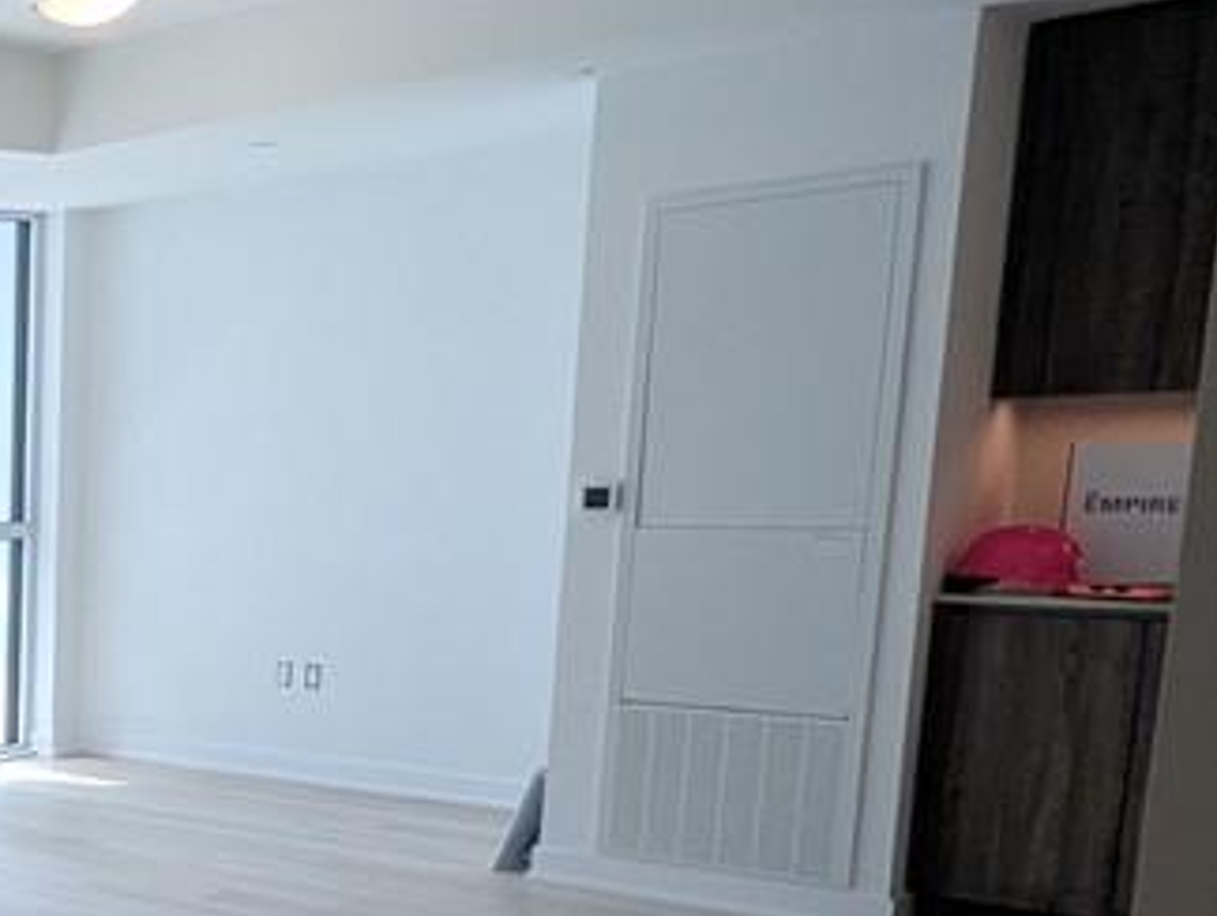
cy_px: 683
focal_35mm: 41
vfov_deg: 34.5
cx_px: -689
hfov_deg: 27.3
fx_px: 1444
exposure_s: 1/120
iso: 50
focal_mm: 1.95
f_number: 2.2
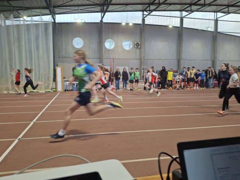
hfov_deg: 67.3
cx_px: 118
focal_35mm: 26
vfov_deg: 53.0
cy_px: 90
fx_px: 180
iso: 50
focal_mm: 4.69
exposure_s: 1/100
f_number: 1.8
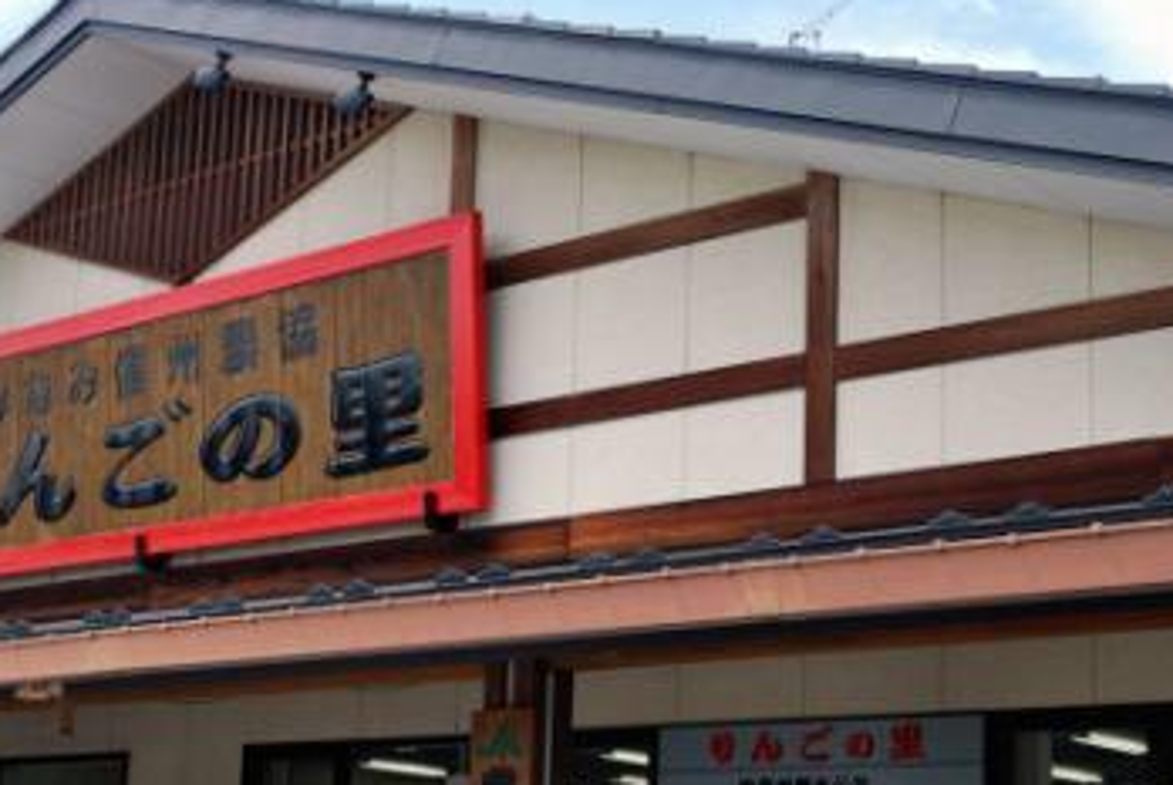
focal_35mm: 68
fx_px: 2207
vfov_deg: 20.1
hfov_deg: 29.7
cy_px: 495
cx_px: 455
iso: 100
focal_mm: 35
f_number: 6.3
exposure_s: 1/160
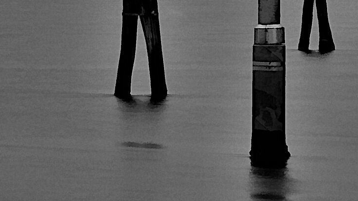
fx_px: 4243
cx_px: 210
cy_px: -140
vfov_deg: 2.7
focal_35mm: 447
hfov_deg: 4.8
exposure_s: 20
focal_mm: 85
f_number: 10
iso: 100
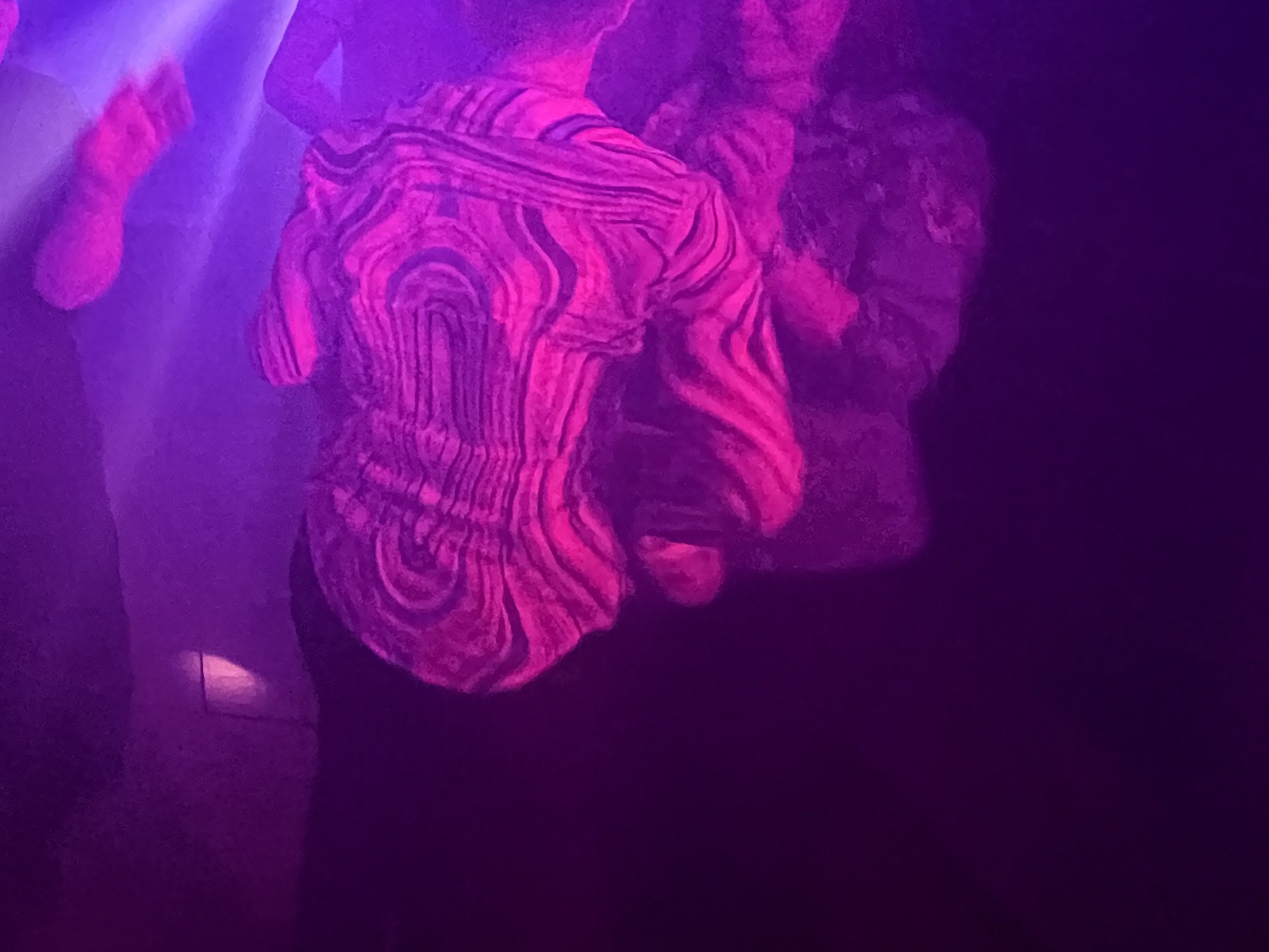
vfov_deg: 46.6
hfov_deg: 49.5
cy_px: 163
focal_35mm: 28
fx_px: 1026
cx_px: -46
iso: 640
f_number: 1.8
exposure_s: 1/33
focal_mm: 1.57
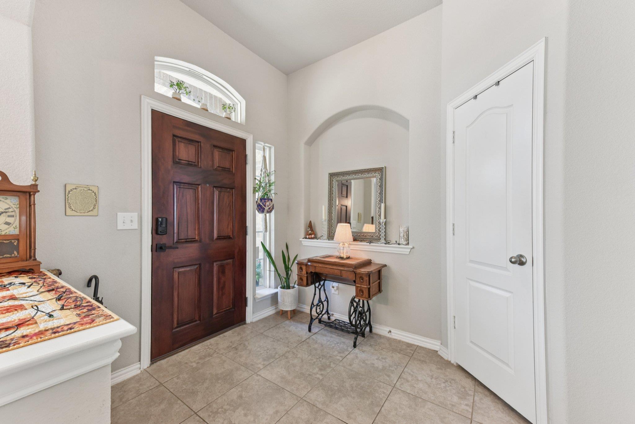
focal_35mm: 14
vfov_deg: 81.2
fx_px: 247
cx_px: 318
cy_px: 212
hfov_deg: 104.2
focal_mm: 14
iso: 560
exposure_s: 1/15
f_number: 8
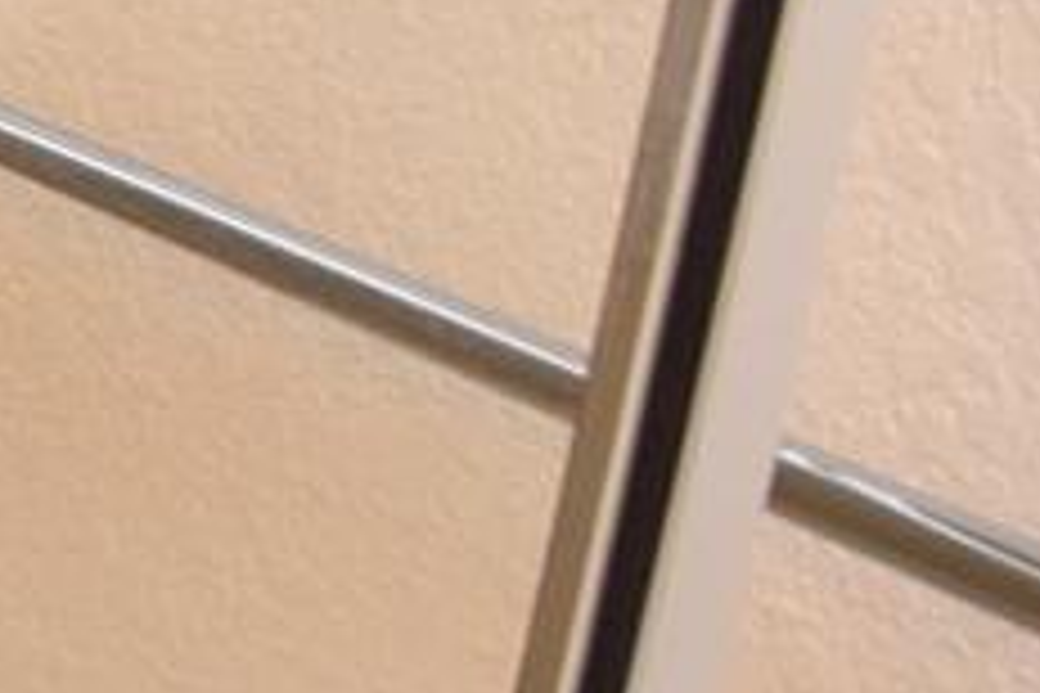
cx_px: -2130
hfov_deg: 11.2
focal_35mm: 104
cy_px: 36
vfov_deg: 13.0
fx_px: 3004
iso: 500
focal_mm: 10
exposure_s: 1/60
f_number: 4
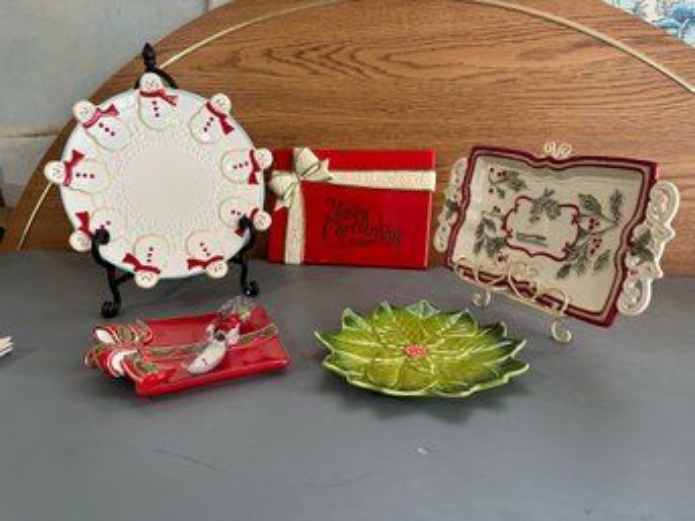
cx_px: 348
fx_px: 482
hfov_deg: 71.6
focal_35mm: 24
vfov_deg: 56.8
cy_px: 260
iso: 200
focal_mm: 6.86
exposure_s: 1/60
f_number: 1.78
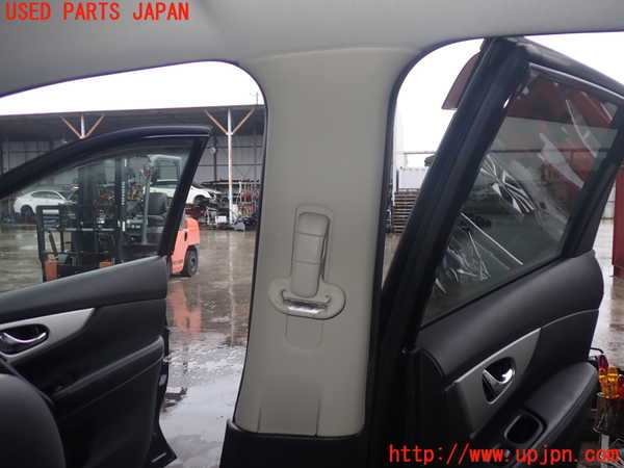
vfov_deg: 46.8
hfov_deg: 60.0
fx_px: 541
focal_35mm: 30
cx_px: 312
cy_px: 234
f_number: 6.3
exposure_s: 1/30
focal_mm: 5.4
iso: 125
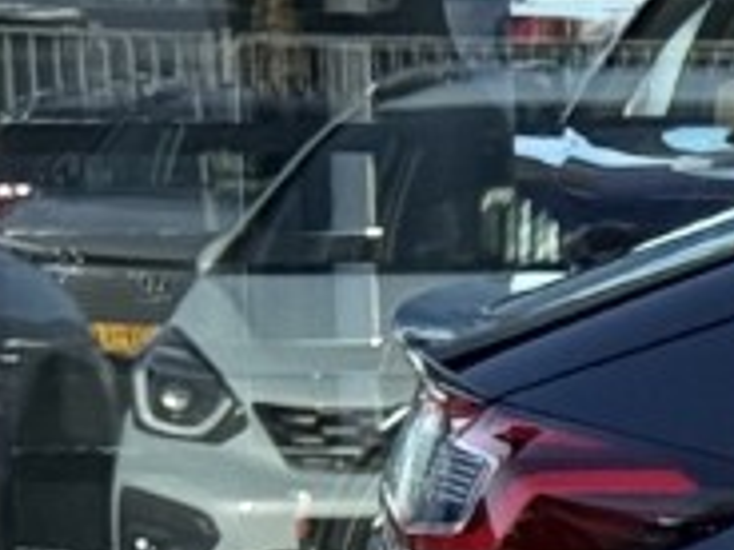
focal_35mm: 375
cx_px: 2645
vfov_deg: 3.9
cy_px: 1032
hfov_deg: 4.9
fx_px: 7952
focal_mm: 6.76
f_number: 1.78
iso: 100
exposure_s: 1/1678
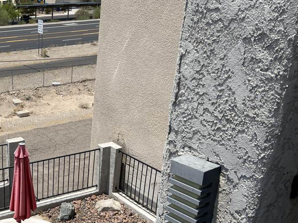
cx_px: 29
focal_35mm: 48
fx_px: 413
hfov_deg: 37.1
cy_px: 160
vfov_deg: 29.9
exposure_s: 1/8000
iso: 50
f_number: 1.5
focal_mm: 5.7
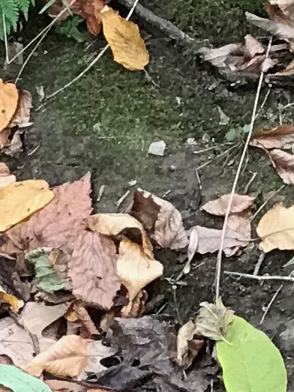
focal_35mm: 216
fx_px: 2447
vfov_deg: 9.1
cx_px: -814
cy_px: 382
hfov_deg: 6.0
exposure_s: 1/30
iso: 25
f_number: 1.8
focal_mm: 3.99
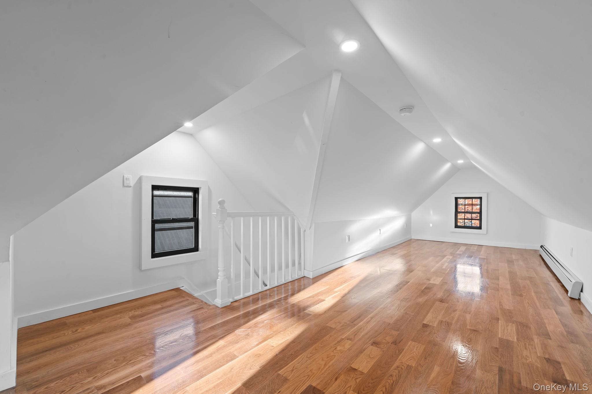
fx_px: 230
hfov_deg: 104.3
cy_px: 197
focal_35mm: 14
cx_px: 296
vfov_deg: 81.2
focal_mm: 14
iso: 200
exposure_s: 1/2.5
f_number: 10
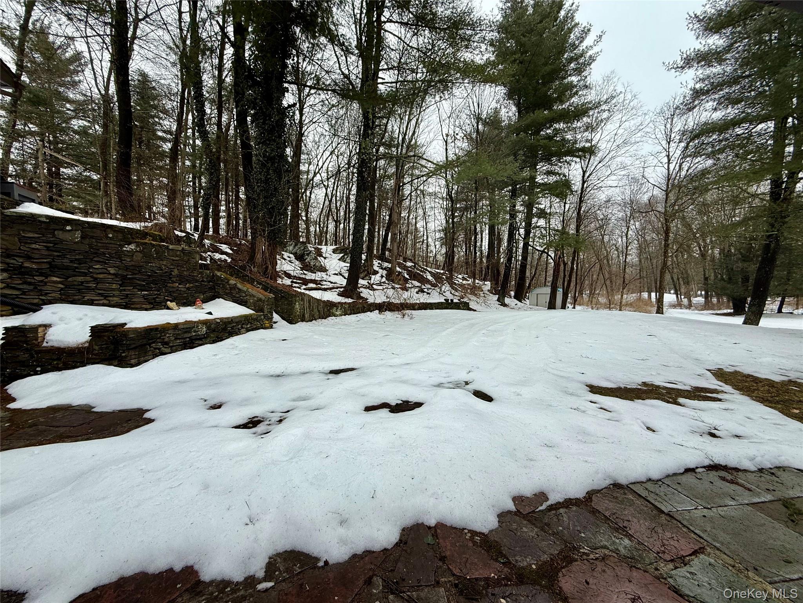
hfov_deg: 102.1
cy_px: 302
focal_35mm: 14
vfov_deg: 85.7
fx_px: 325
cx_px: 402
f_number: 2.2
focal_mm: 2.22
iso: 50
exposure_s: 1/658
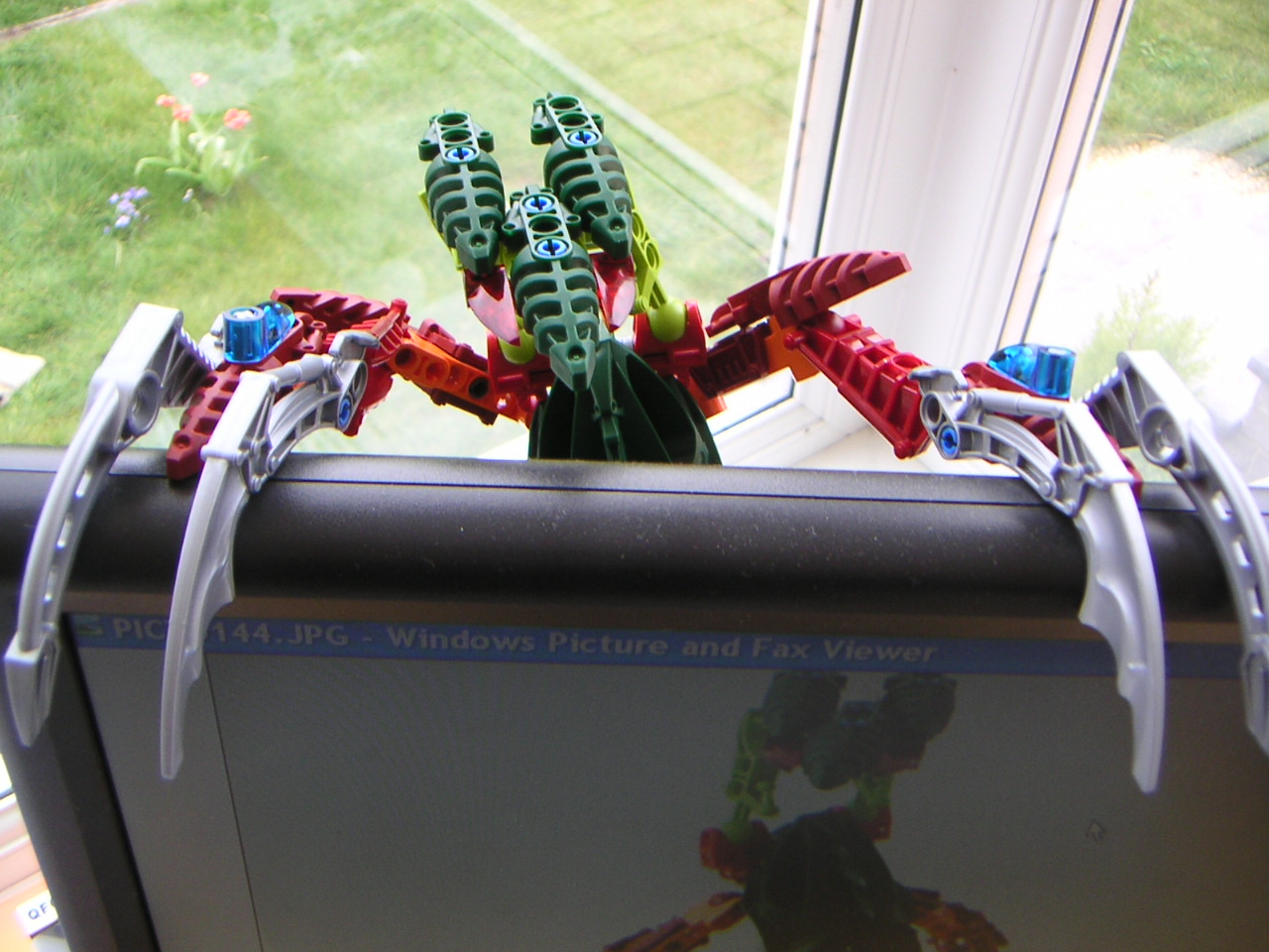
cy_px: 476
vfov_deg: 36.8
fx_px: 1430
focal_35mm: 39
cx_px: 634
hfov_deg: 47.9
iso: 64
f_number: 2.9
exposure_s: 1/60
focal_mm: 5.1
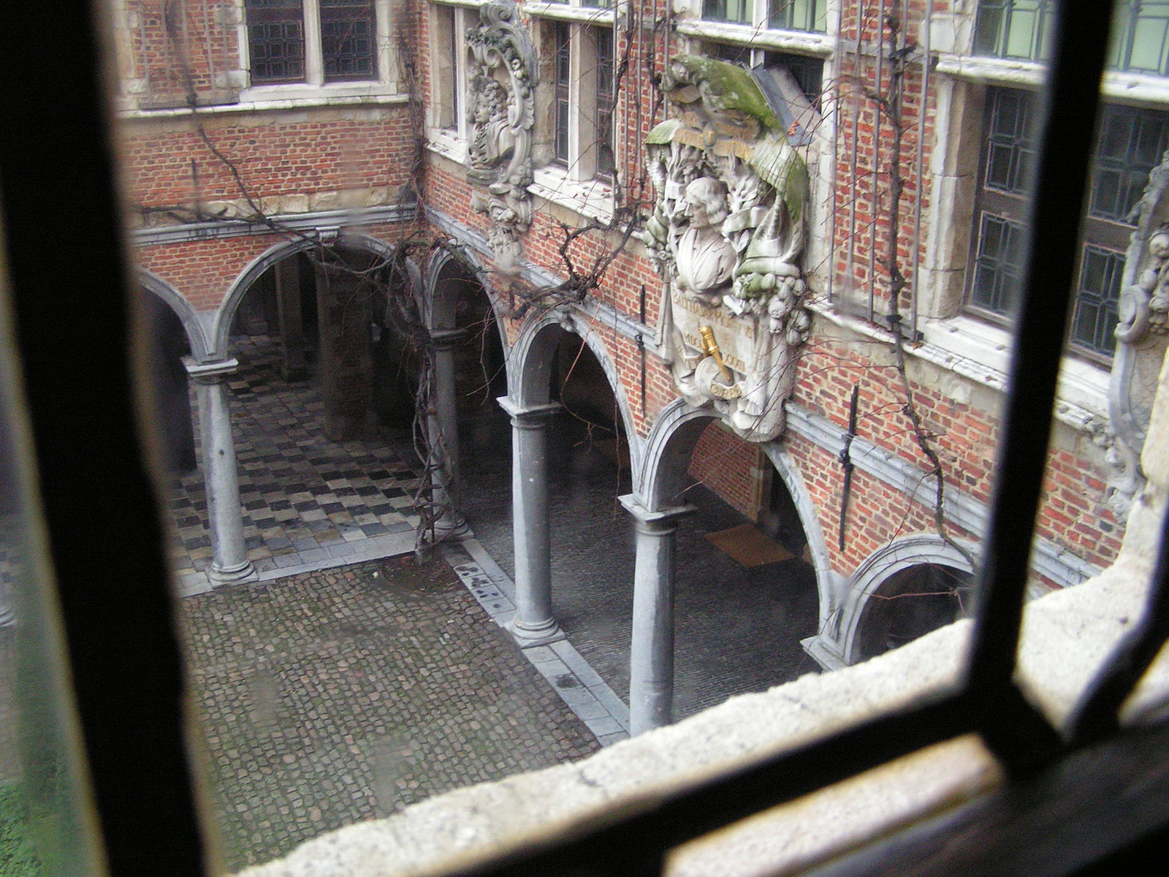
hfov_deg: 49.0
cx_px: 584
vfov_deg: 37.7
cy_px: 438
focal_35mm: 38
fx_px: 1283
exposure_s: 1/25
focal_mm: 6.3
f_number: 2.8
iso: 200
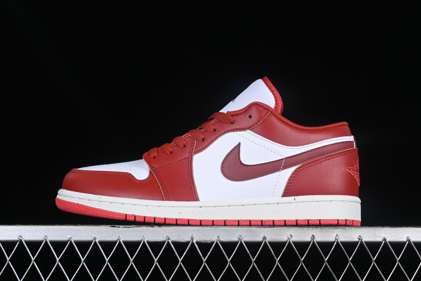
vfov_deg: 18.2
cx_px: 210
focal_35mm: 75
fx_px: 877
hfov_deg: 27.0
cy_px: 140
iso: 160
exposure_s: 1/80
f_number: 8
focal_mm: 50
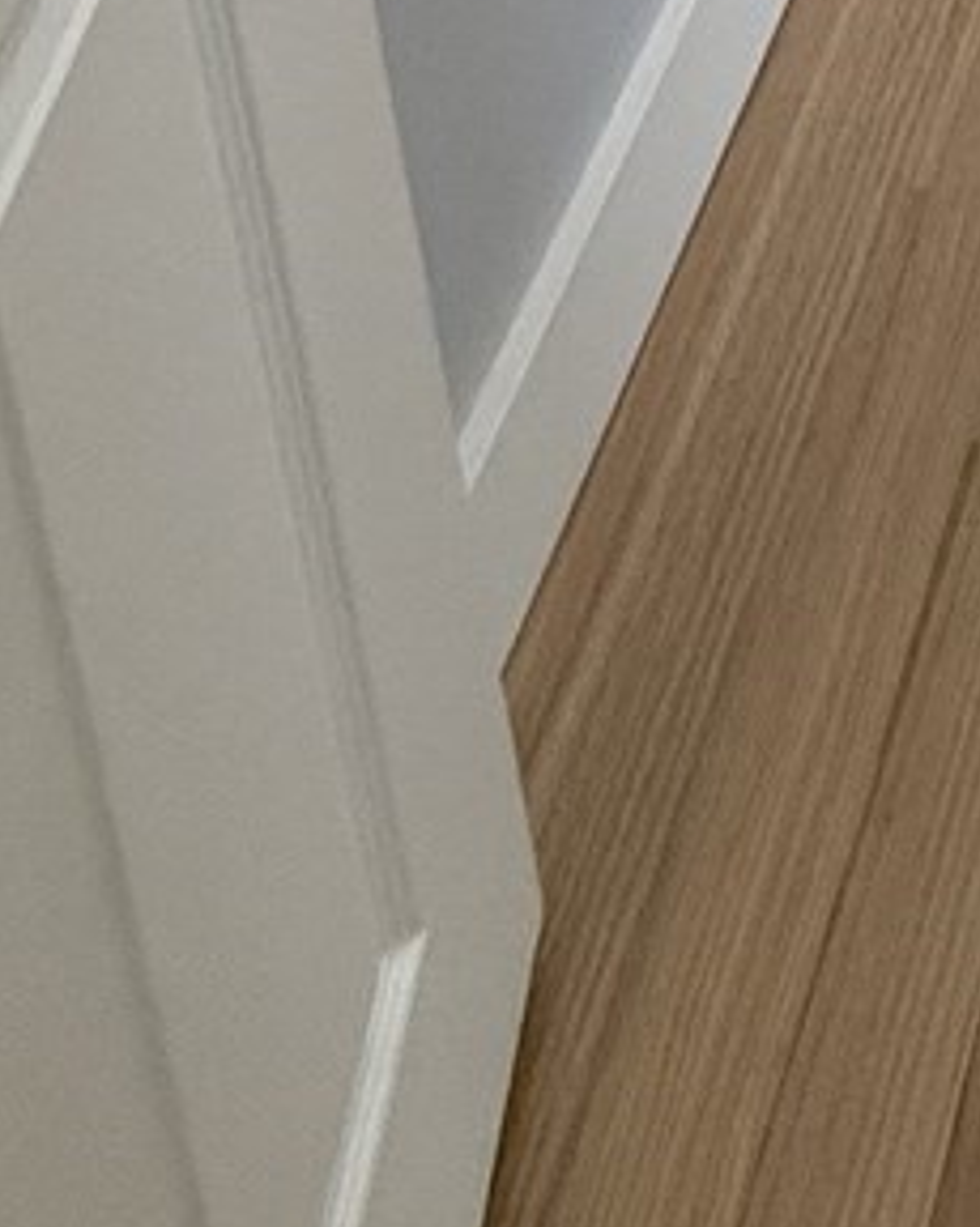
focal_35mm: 73
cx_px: 1973
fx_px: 2649
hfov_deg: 16.1
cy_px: -1909
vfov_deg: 14.0
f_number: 2.2
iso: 160
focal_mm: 2.22
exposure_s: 1/120
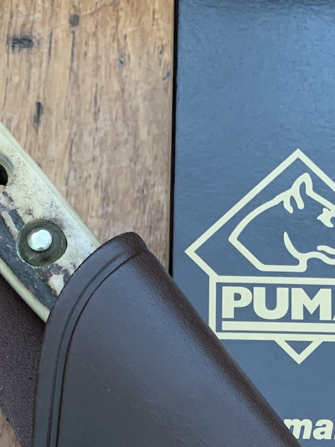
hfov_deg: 19.9
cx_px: 269
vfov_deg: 24.0
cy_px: 550
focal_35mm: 73
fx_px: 942
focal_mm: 4.25
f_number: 1.8
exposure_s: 1/60
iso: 320
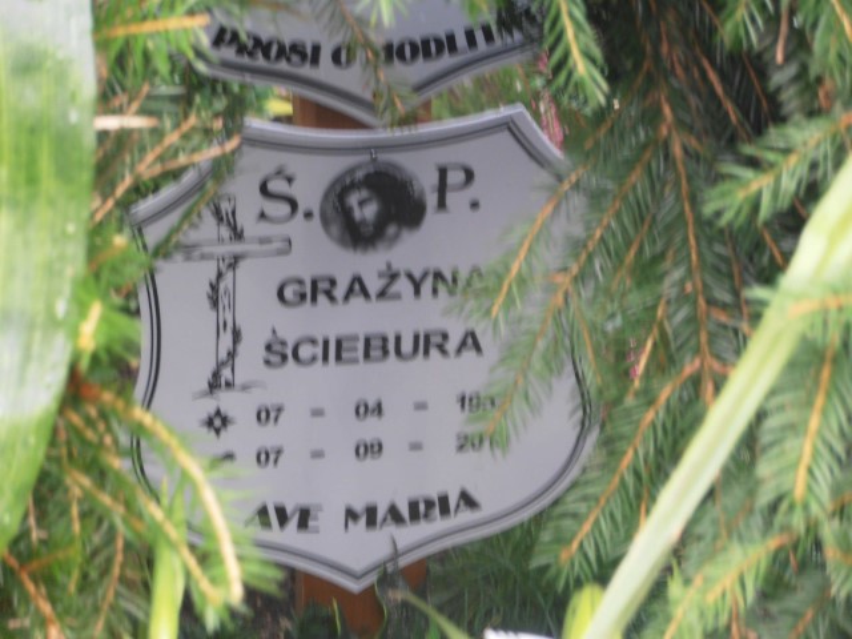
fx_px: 4086
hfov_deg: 11.9
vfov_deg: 8.9
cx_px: 426
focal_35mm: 166
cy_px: 320
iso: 125
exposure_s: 1/10
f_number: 5.9
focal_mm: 29.44
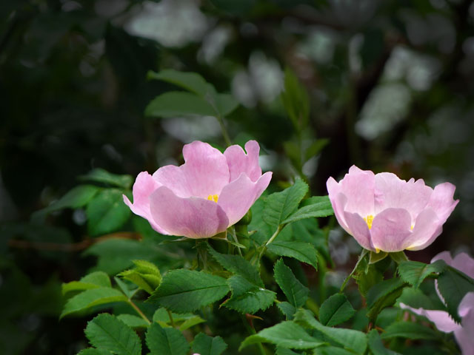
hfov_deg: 3.0
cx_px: 237
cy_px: 178
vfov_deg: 2.3
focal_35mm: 660
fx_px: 9037
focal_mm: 108
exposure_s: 1/125
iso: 100
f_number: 5.2
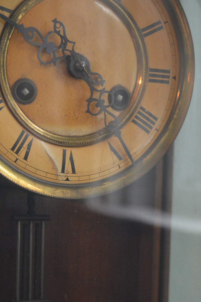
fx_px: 872
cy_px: 175
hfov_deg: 13.1
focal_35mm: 104
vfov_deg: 19.6
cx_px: 84
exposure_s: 1/80
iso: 1600
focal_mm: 42
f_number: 5
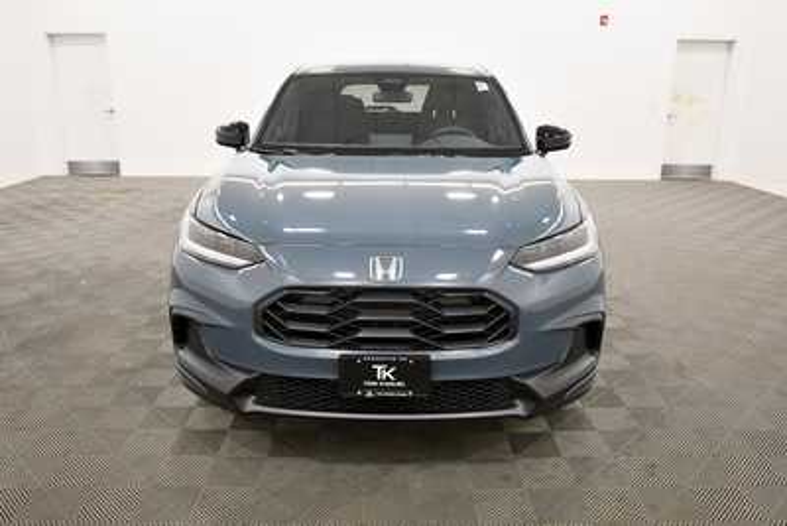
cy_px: 263
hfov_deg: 65.5
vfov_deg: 46.4
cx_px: 394
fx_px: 612
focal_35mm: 28
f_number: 5.6
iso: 1400
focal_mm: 19
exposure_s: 1/125
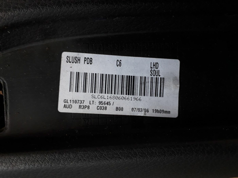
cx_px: 119
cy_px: 89
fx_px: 186
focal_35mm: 27
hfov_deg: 65.3
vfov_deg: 51.4
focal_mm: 3.6
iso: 40
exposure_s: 1/60
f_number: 1.9
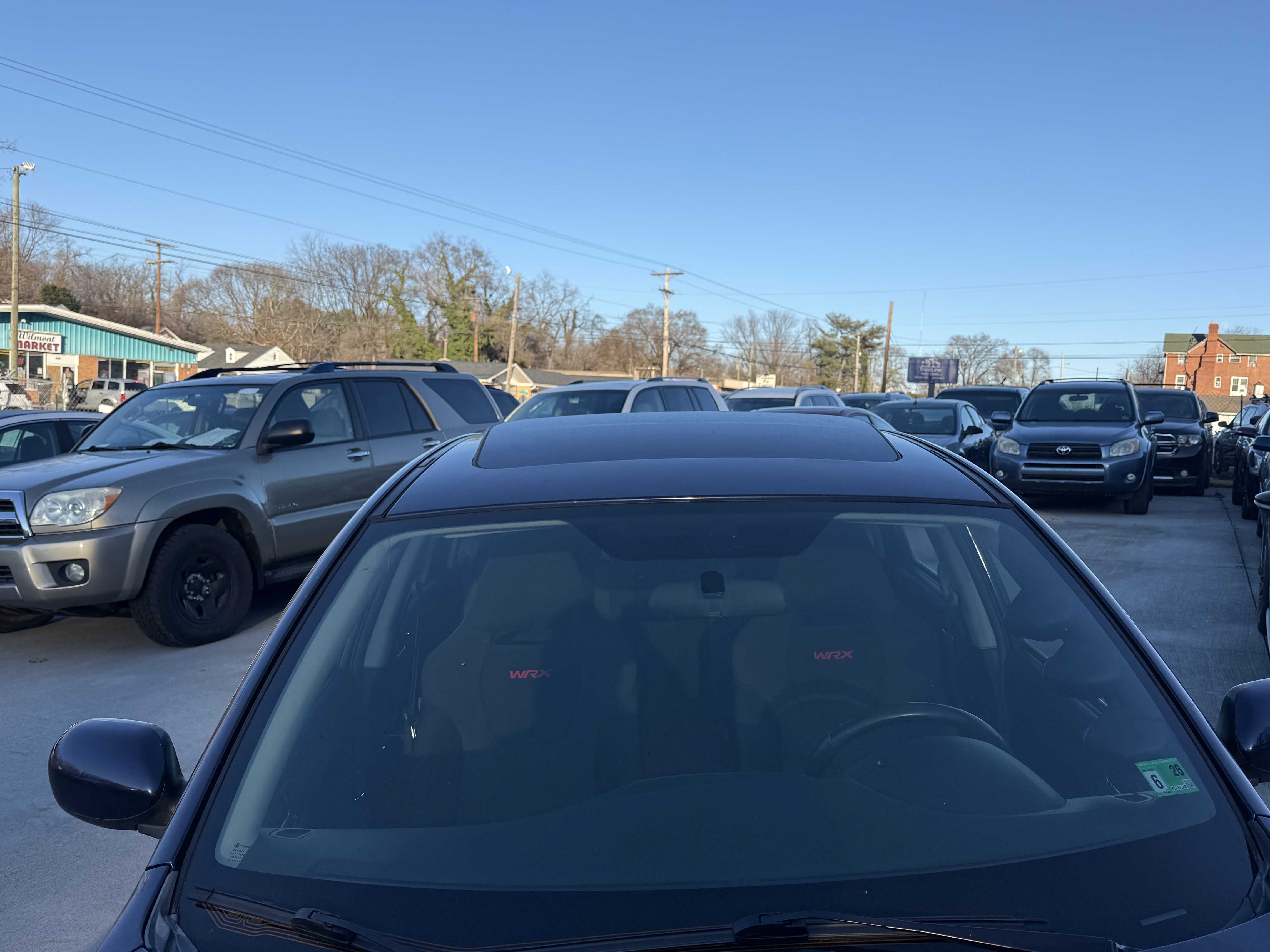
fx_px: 1101
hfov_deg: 59.8
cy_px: 498
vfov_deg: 46.8
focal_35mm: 30
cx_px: 710
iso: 80
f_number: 1.78
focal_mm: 6.76
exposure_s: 1/2801
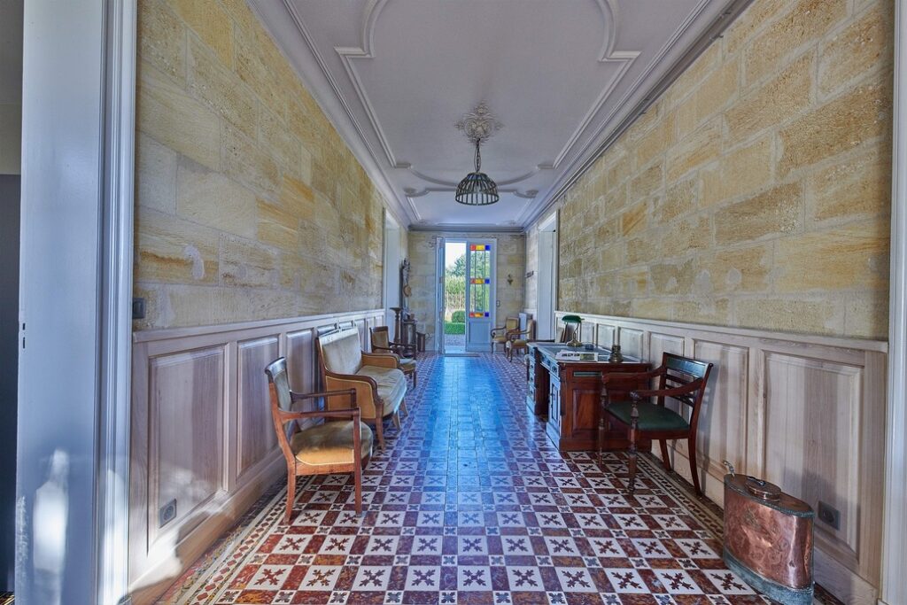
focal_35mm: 15
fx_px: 378
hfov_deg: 100.4
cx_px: 454
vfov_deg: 77.3
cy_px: 302
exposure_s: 1/13
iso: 100
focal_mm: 15
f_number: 10
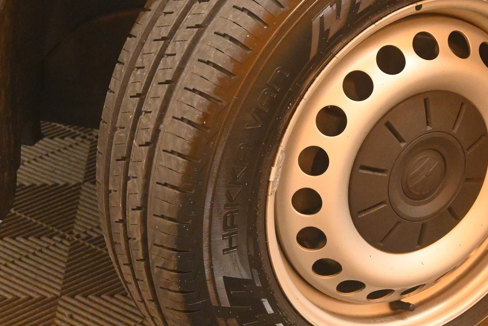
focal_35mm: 120
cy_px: 170
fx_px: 1627
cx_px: 370
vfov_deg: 11.4
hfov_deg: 17.0
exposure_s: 1/60
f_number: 5.6
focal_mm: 41
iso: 5600
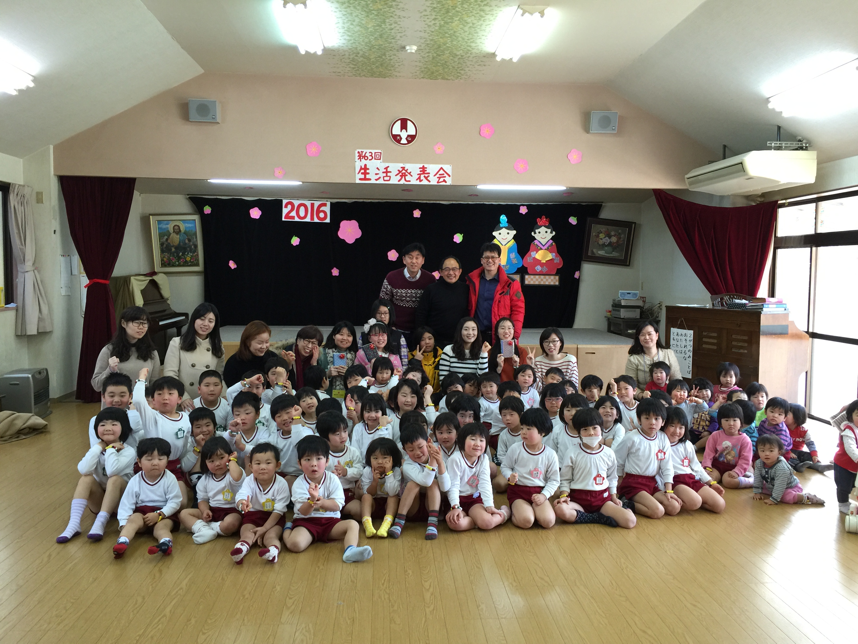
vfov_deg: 48.2
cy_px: 322
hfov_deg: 61.7
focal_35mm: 29
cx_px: 429
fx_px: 719
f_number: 2.2
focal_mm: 4.15
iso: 50
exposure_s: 1/30
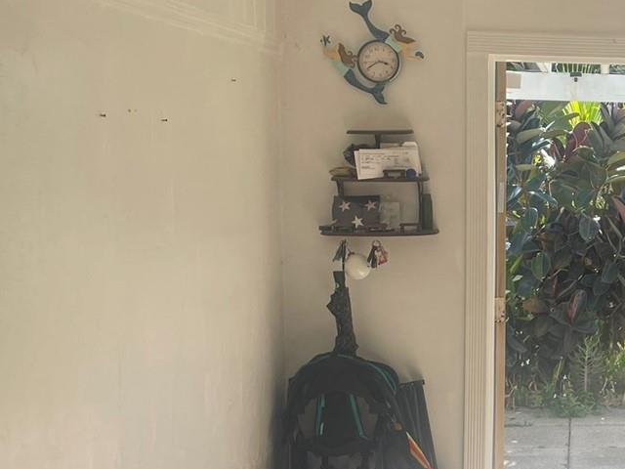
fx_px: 1174
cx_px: 656
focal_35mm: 65
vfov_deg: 22.6
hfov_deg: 27.7
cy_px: 257
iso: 32
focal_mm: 4.2
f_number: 1.6
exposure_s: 1/917
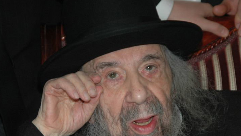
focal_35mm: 214
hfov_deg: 10.1
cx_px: 126
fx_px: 1366
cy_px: 95
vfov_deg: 5.7
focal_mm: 95
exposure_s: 1/60
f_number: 5.6
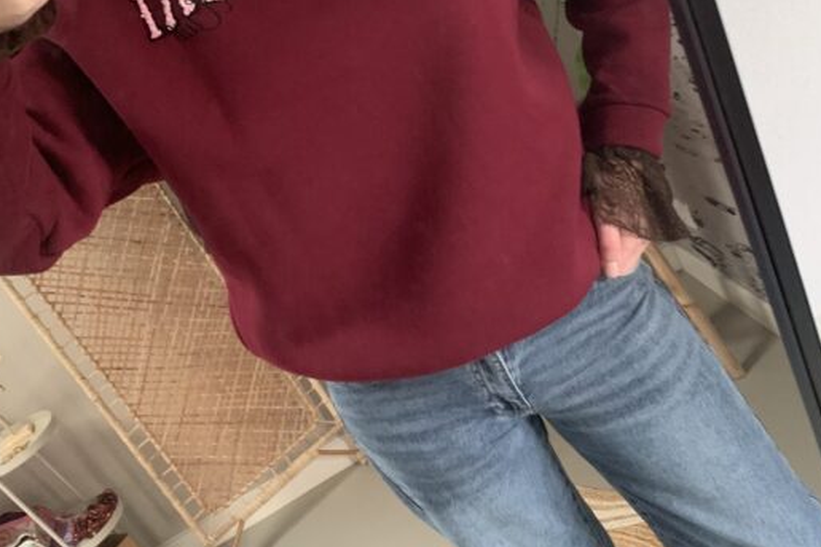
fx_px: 957
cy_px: 215
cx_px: 427
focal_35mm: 42
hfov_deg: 46.4
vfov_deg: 31.8
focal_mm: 4.25
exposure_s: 1/30
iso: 640
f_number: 1.8
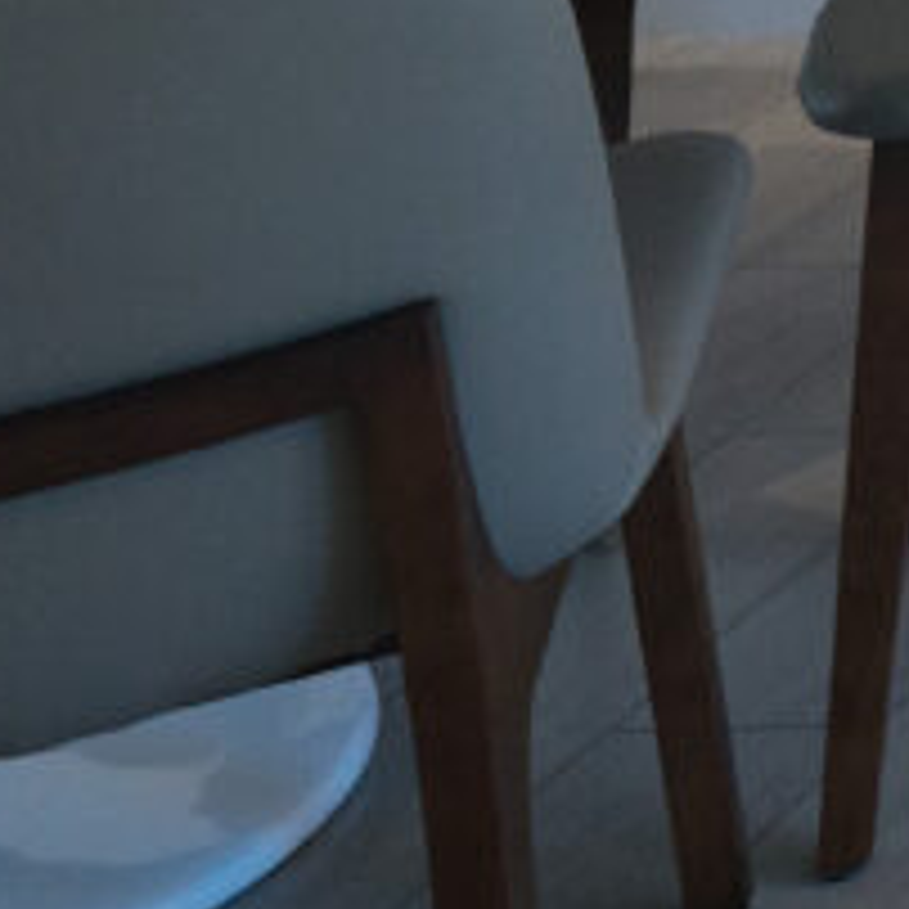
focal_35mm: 110
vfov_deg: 13.5
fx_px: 3268
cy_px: -916
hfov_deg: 9.8
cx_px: 3033
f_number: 5.6
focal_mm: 17
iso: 400
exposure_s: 1/100
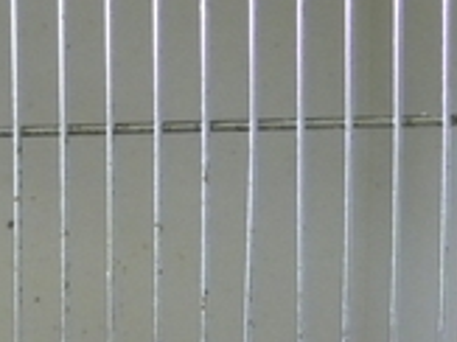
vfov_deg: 10.9
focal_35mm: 136
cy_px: 272
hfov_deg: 13.4
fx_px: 1794
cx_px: -303
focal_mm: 6.6
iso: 400
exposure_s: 1/58.1
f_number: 3.2
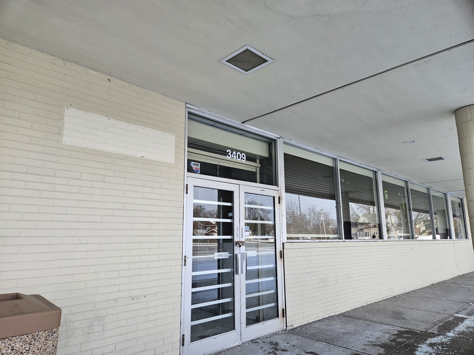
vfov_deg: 58.9
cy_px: 178
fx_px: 315
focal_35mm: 23
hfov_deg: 73.9
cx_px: 237
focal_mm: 5.4
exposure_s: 1/384
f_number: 1.8
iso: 50
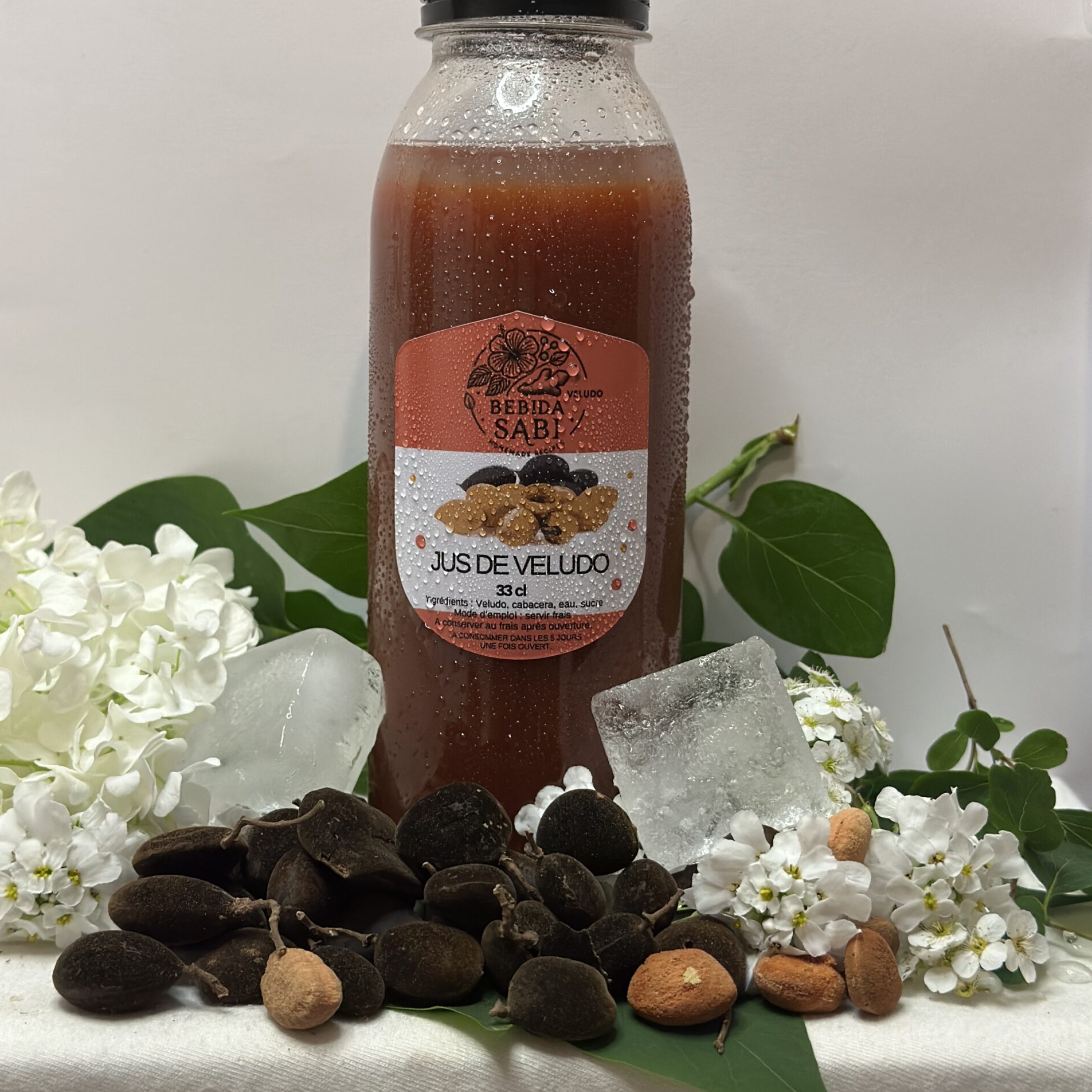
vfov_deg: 30.0
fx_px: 2034
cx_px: 544
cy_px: 517
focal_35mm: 57
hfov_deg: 30.0
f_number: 1.78
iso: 320
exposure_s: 1/60
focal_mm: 6.86
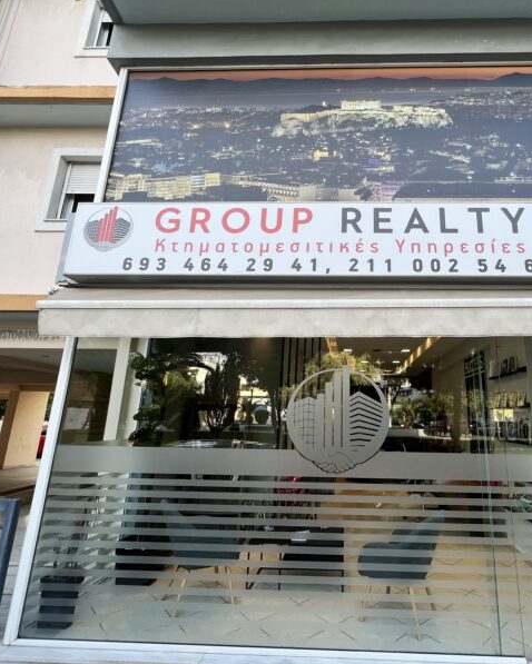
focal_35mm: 17
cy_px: 331
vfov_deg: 89.6
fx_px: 334
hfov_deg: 75.4
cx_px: 338
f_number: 1.8
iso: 32
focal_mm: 1.57
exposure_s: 1/168
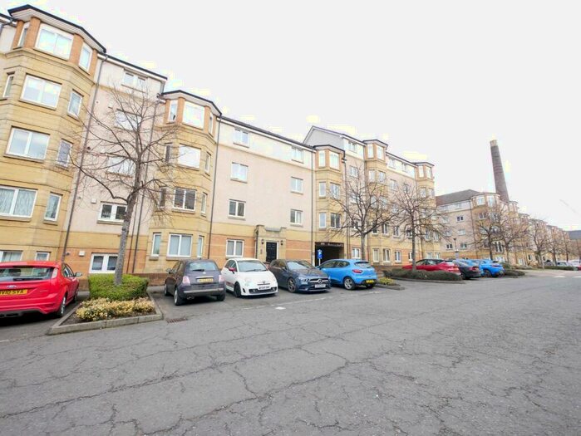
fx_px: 235
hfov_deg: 102.0
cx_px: 290
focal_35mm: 14
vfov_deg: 85.7
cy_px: 218
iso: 200
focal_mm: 7
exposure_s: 1/160
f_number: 4.5
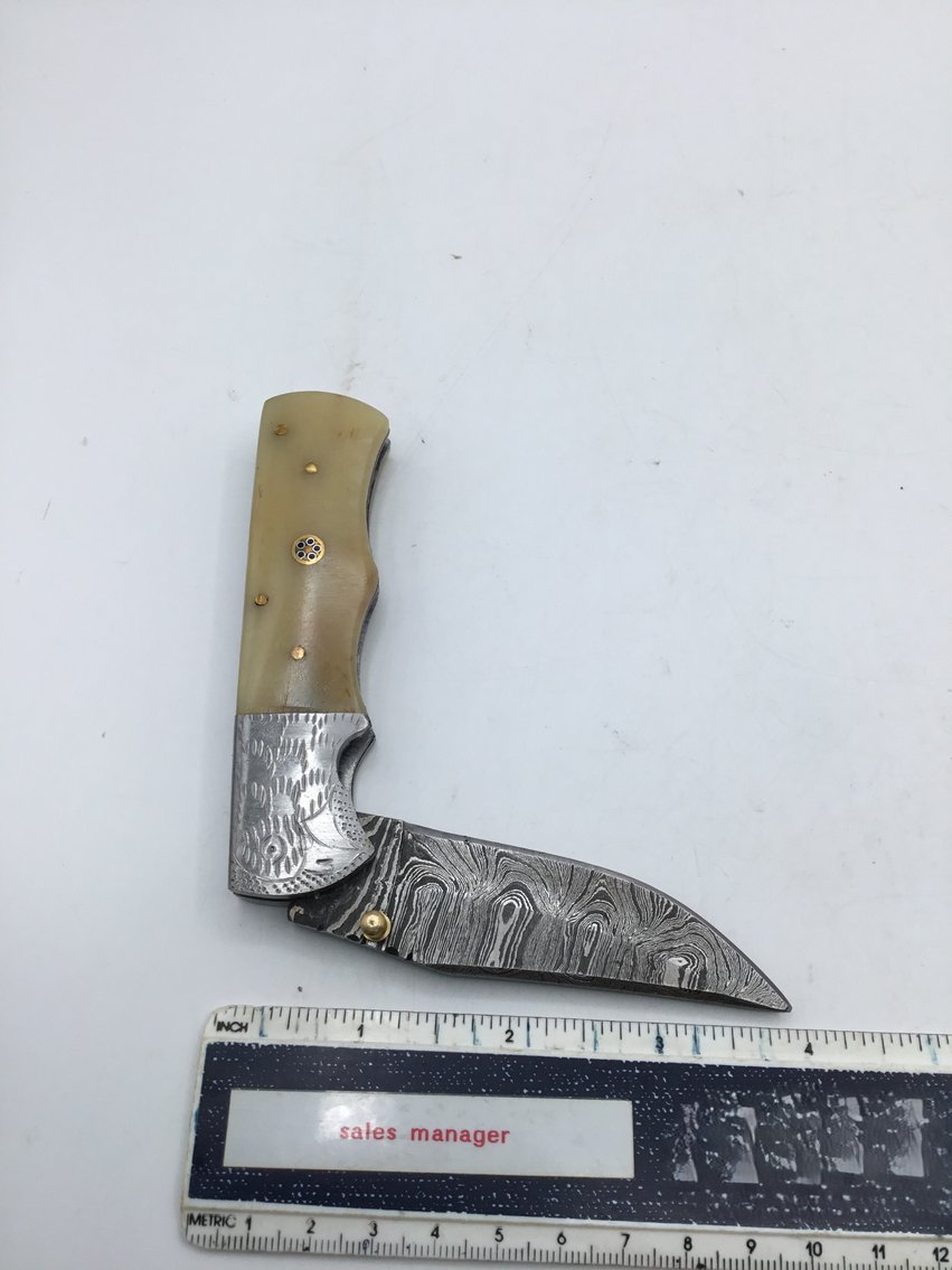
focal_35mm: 31
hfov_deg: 45.4
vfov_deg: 58.4
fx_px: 1137
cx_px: 476
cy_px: 635
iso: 25
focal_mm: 3.3
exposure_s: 1/142
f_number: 2.4
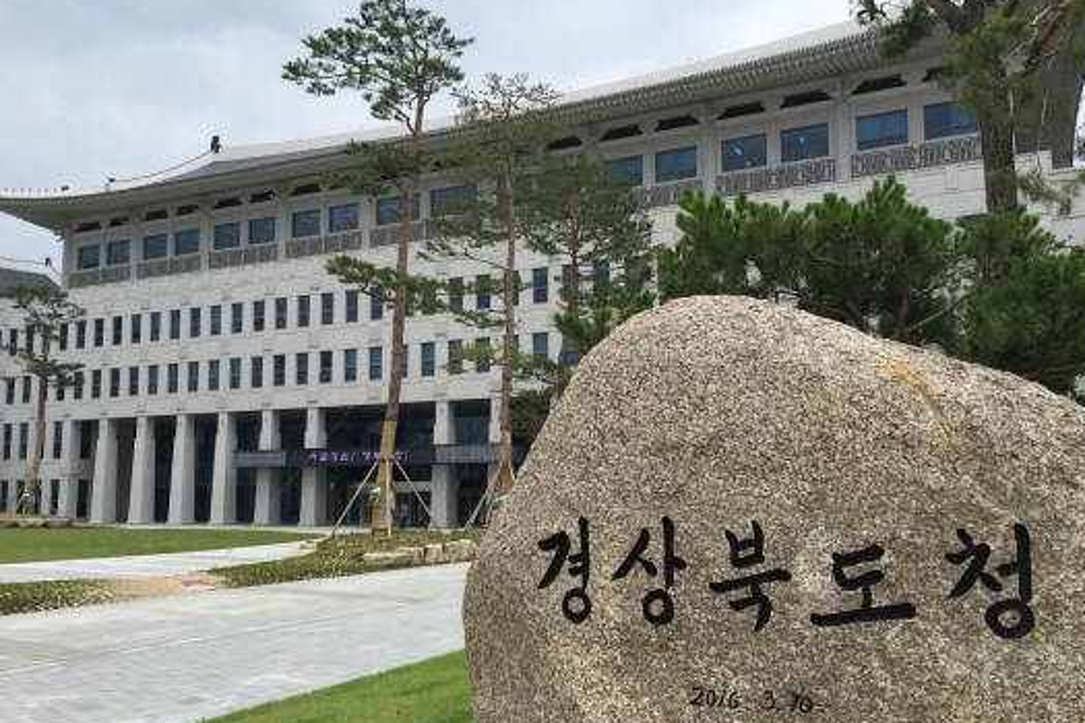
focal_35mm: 31
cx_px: 541
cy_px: 408
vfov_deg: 42.2
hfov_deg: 60.3
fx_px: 934
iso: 32
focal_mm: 4.15
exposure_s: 1/1721
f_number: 2.2
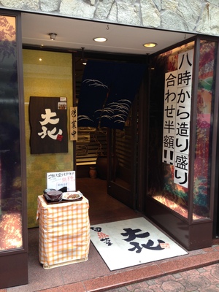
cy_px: 146
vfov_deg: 55.4
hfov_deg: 42.9
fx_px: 278
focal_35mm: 33
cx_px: 110
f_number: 2.4
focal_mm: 4.12
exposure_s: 1/24
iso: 50
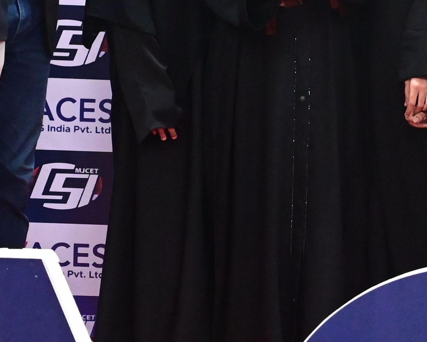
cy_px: 96
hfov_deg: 11.6
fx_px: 2060
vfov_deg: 9.5
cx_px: 516
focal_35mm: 163
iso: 6400
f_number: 5.6
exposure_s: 1/125
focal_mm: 33
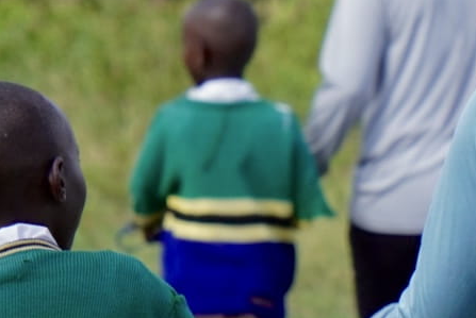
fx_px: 10400
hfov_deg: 2.6
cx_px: 483
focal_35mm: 786
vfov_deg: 1.8
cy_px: 189
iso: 640
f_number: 7.1
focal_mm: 145
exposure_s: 1/800
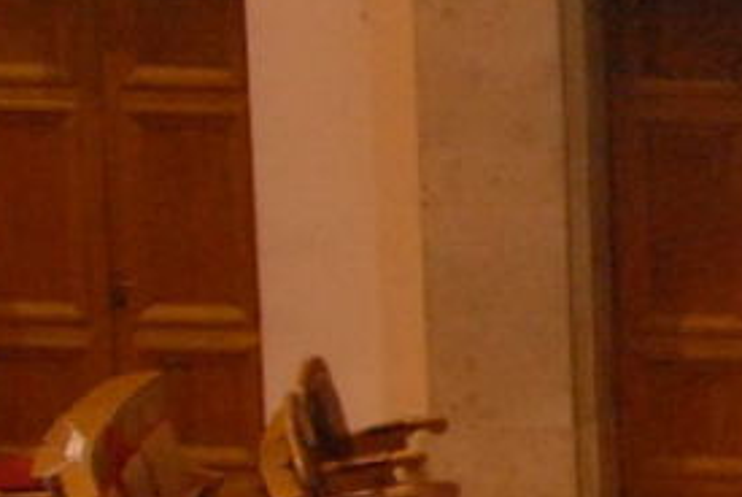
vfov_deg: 6.1
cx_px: 1649
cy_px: 417
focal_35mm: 227
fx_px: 4684
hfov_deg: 8.4
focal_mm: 26
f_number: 4
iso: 1400
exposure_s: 1/30
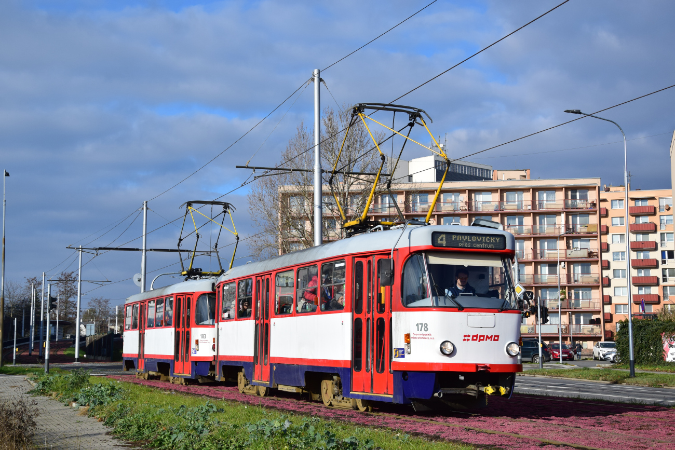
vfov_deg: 21.6
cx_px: 338
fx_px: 1181
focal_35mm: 63
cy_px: 225
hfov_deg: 31.9
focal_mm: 42
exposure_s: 1/1000
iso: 200
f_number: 6.3
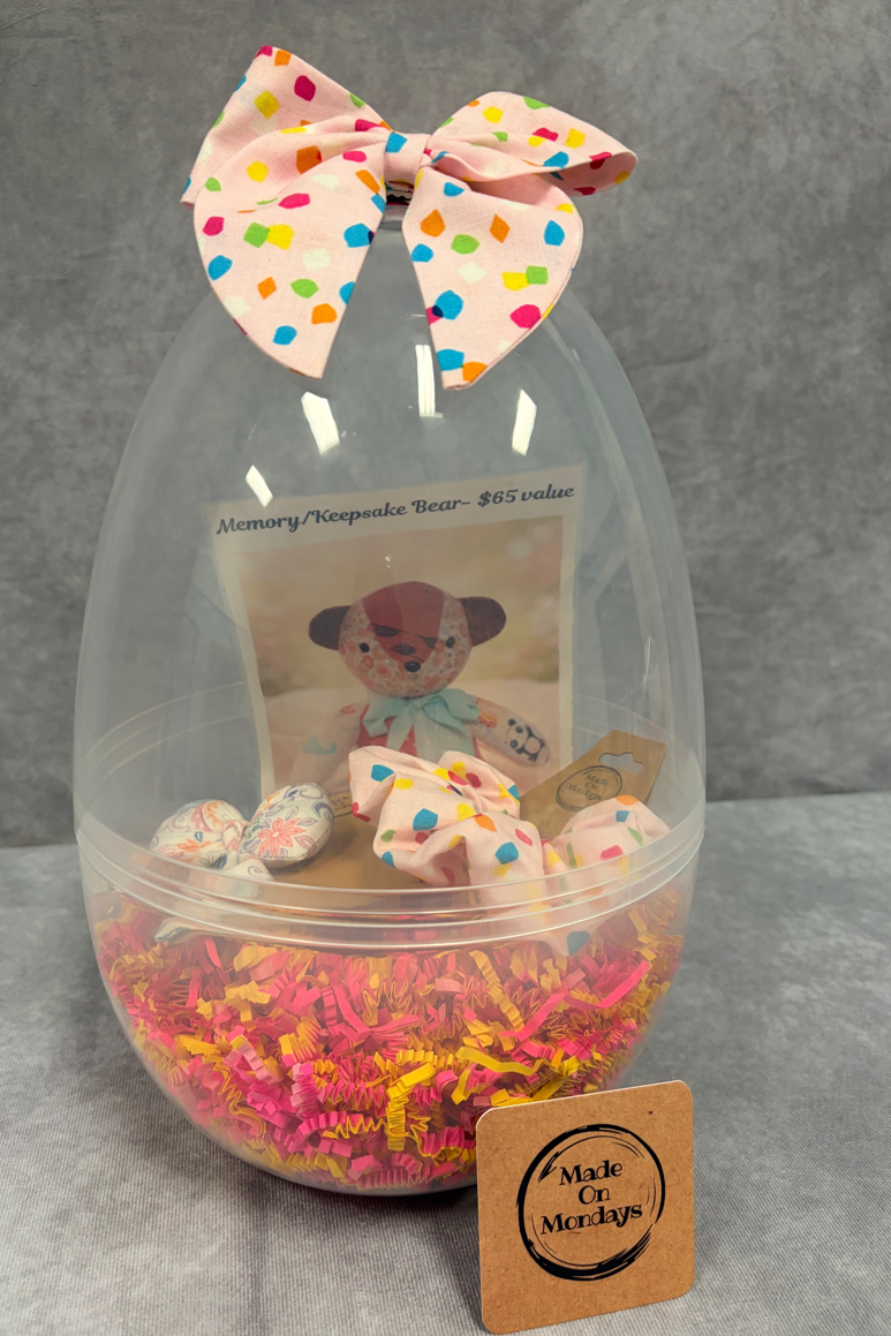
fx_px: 1039
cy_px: 677
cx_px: 403
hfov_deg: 46.4
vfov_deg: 65.5
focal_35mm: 28
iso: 125
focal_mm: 5.96
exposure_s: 1/60
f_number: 1.6
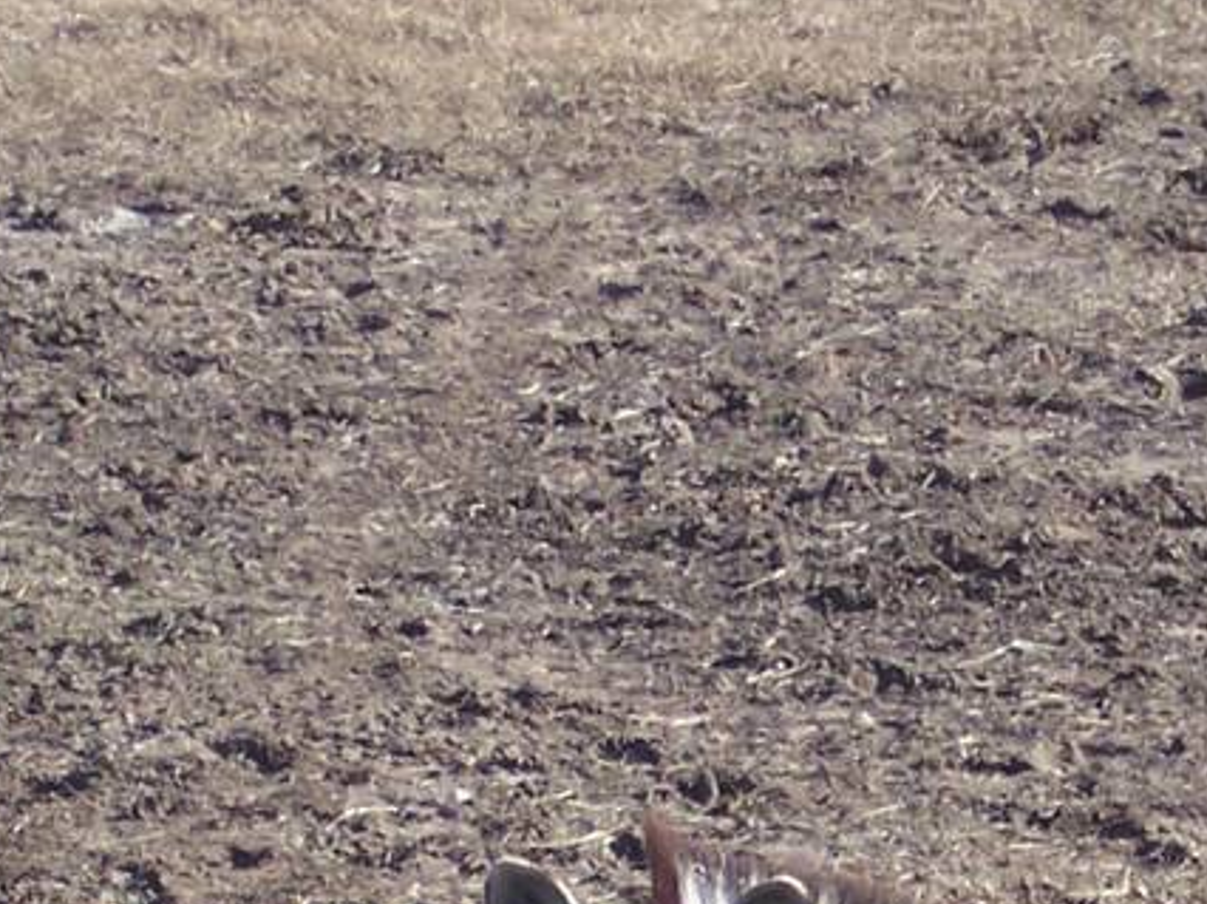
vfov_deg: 3.0
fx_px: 17285
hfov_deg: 4.0
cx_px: 1051
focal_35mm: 496
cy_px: 1510
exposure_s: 1/350
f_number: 4.8
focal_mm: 22
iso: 80
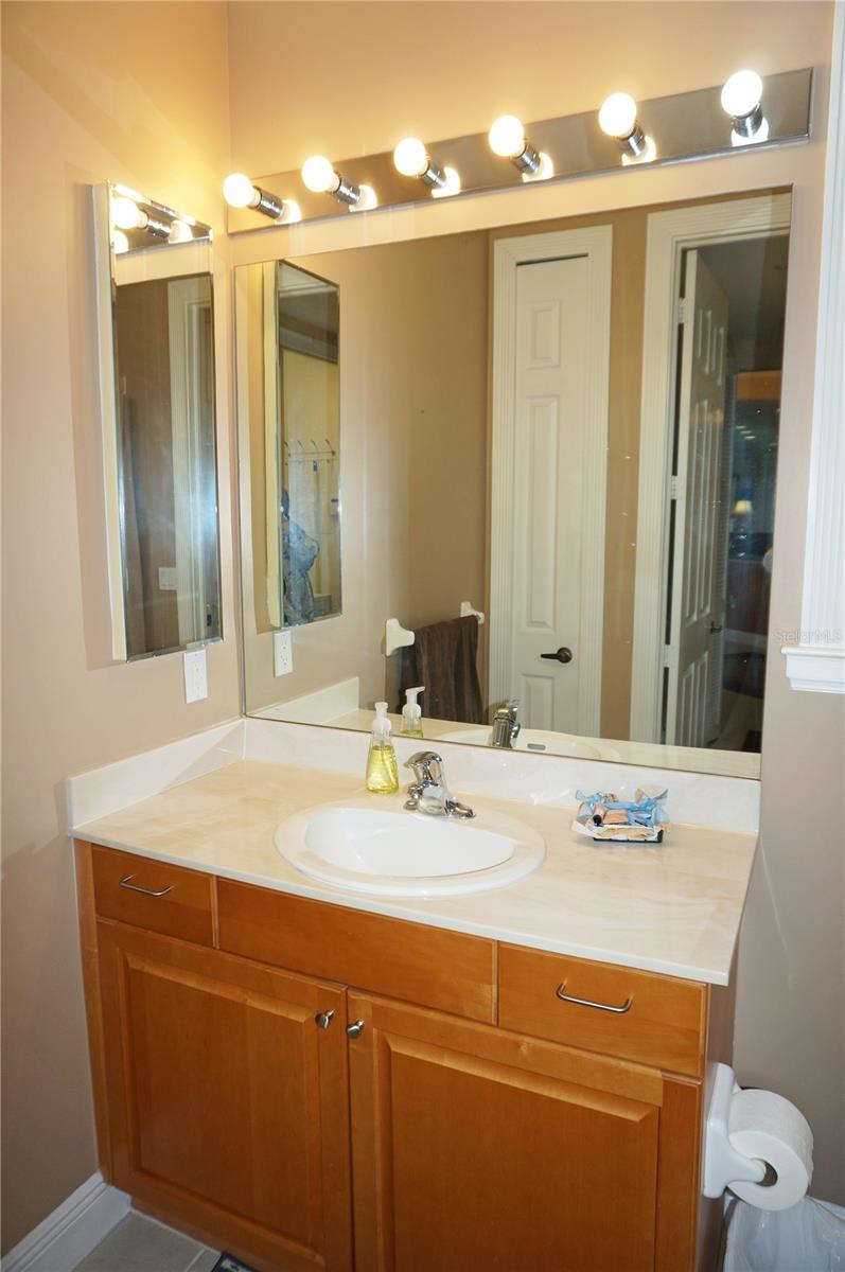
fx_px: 847
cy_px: 636
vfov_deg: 73.8
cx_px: 422
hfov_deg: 53.0
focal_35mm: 24
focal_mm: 16
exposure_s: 1/160
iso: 200
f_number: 4
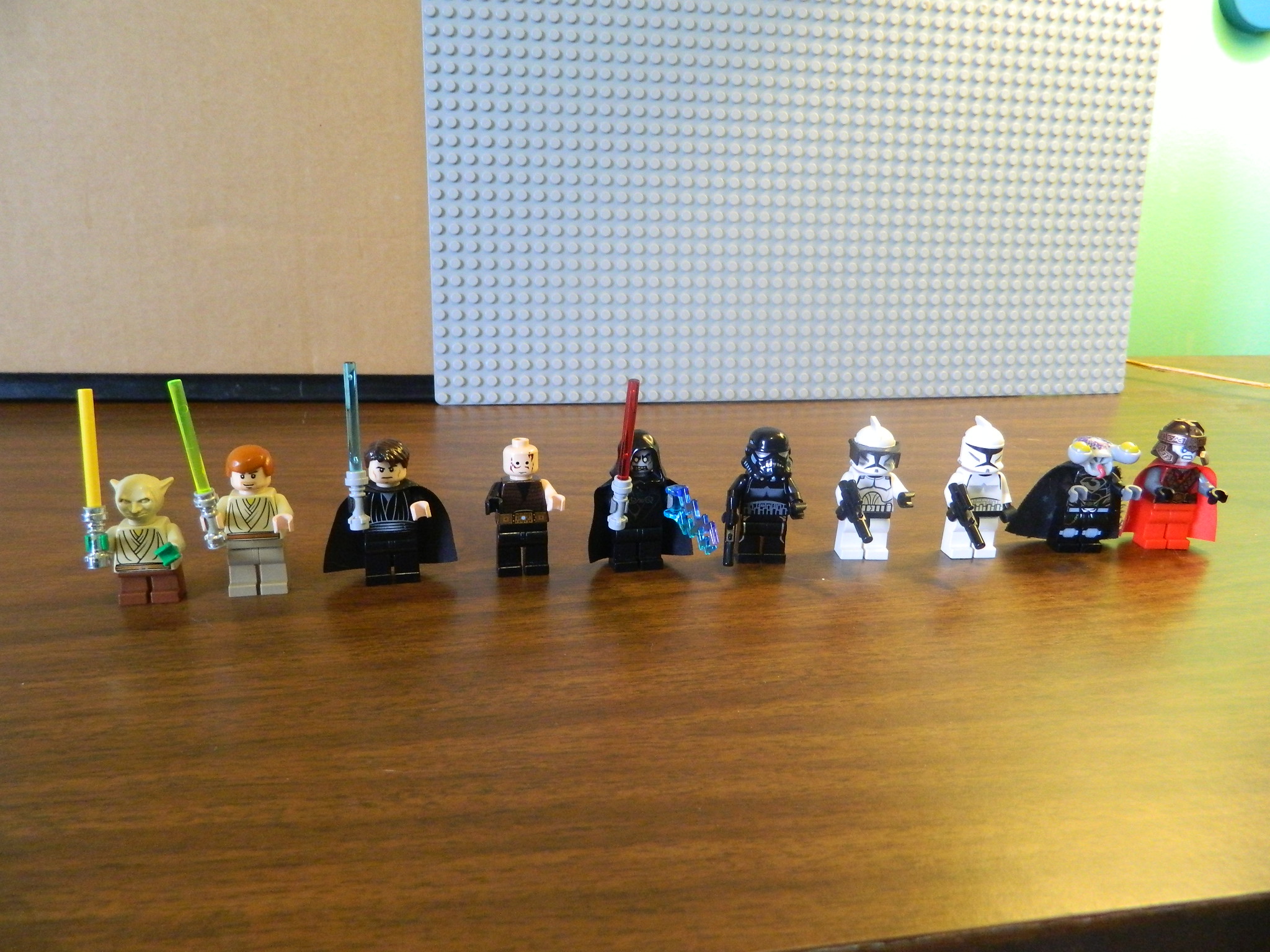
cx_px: 635
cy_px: 476
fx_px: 917
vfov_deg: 54.9
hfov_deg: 69.4
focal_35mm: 25
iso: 400
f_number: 3.1
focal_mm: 4.5
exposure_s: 1/25
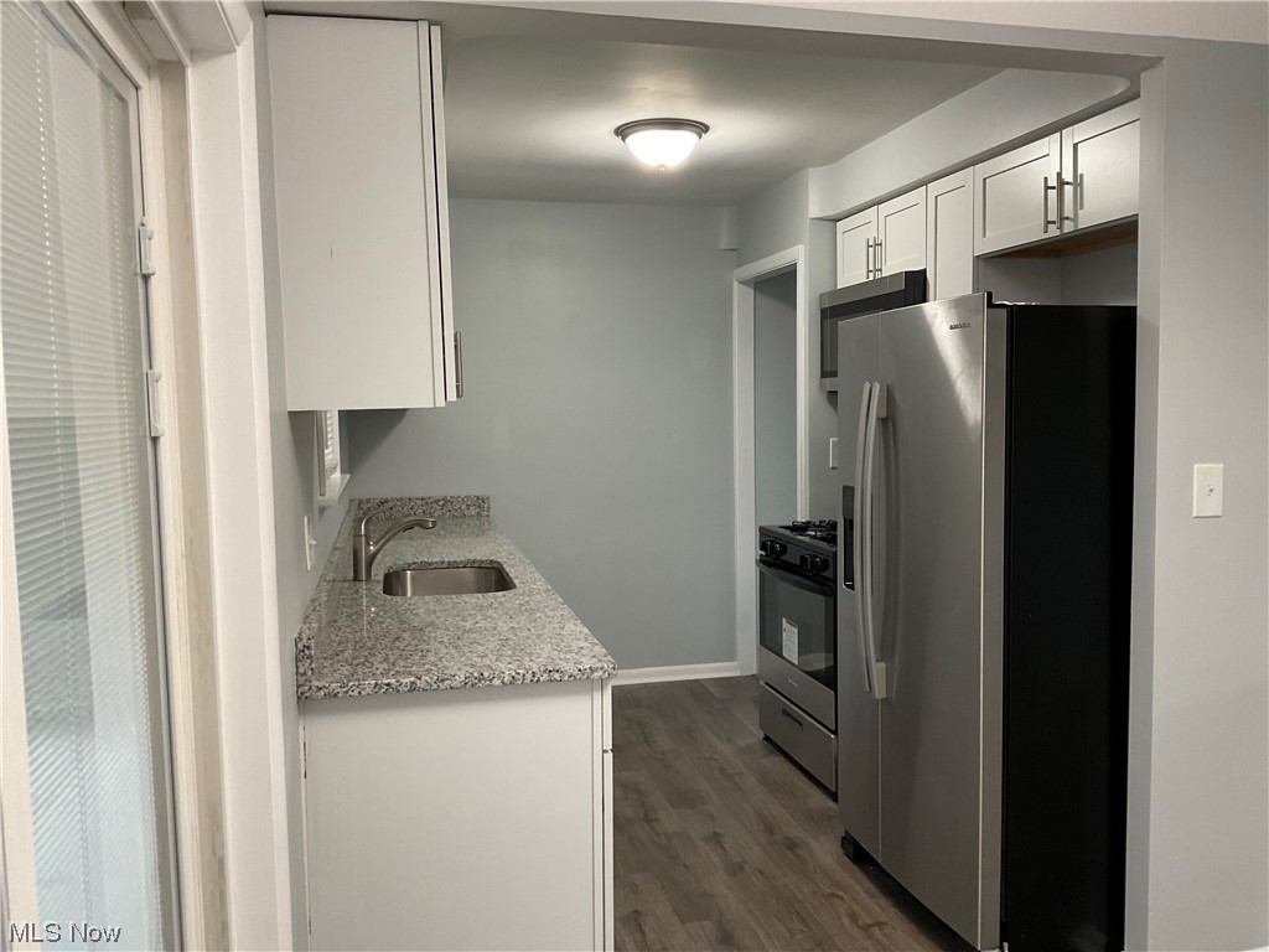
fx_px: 1063
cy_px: 476
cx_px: 634
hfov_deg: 61.7
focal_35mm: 29
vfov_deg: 48.2
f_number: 1.8
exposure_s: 1/60
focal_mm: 3
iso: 100
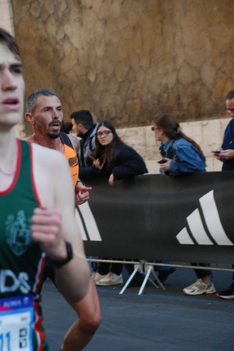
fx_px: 1253
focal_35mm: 129
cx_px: 116
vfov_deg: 15.9
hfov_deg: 10.7
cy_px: 176
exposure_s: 1/400
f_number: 5.6
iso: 1000
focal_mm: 85
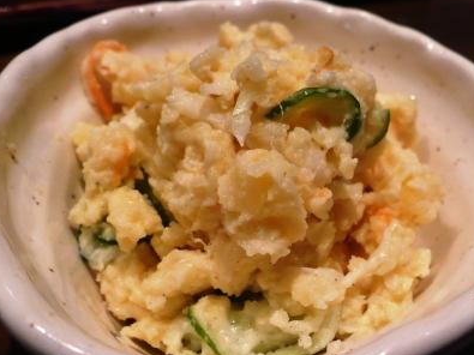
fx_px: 575
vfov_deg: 34.3
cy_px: 195
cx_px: 258
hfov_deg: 44.8
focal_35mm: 42
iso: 200
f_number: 2.8
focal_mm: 6.1
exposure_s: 1/30
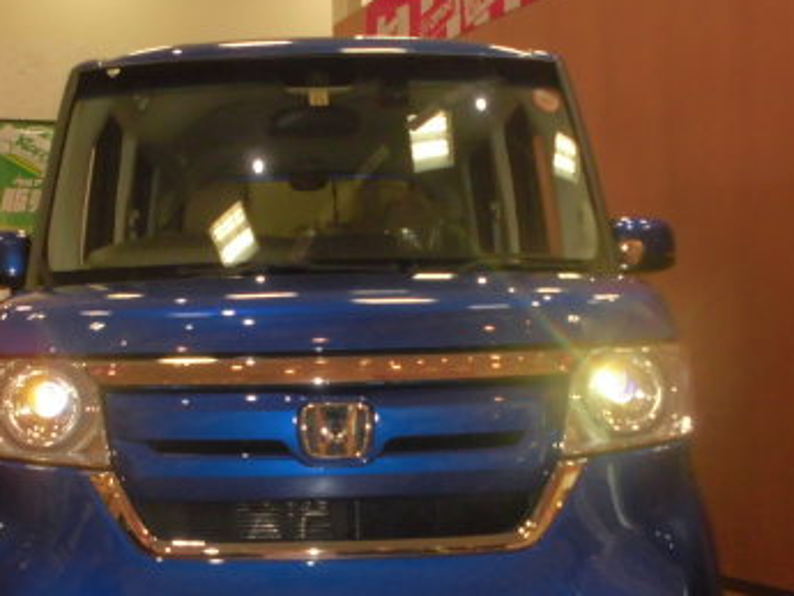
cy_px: 430
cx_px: 311
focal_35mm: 63
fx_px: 1446
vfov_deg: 23.1
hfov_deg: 30.6
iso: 200
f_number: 4
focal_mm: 6.1
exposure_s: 1/60
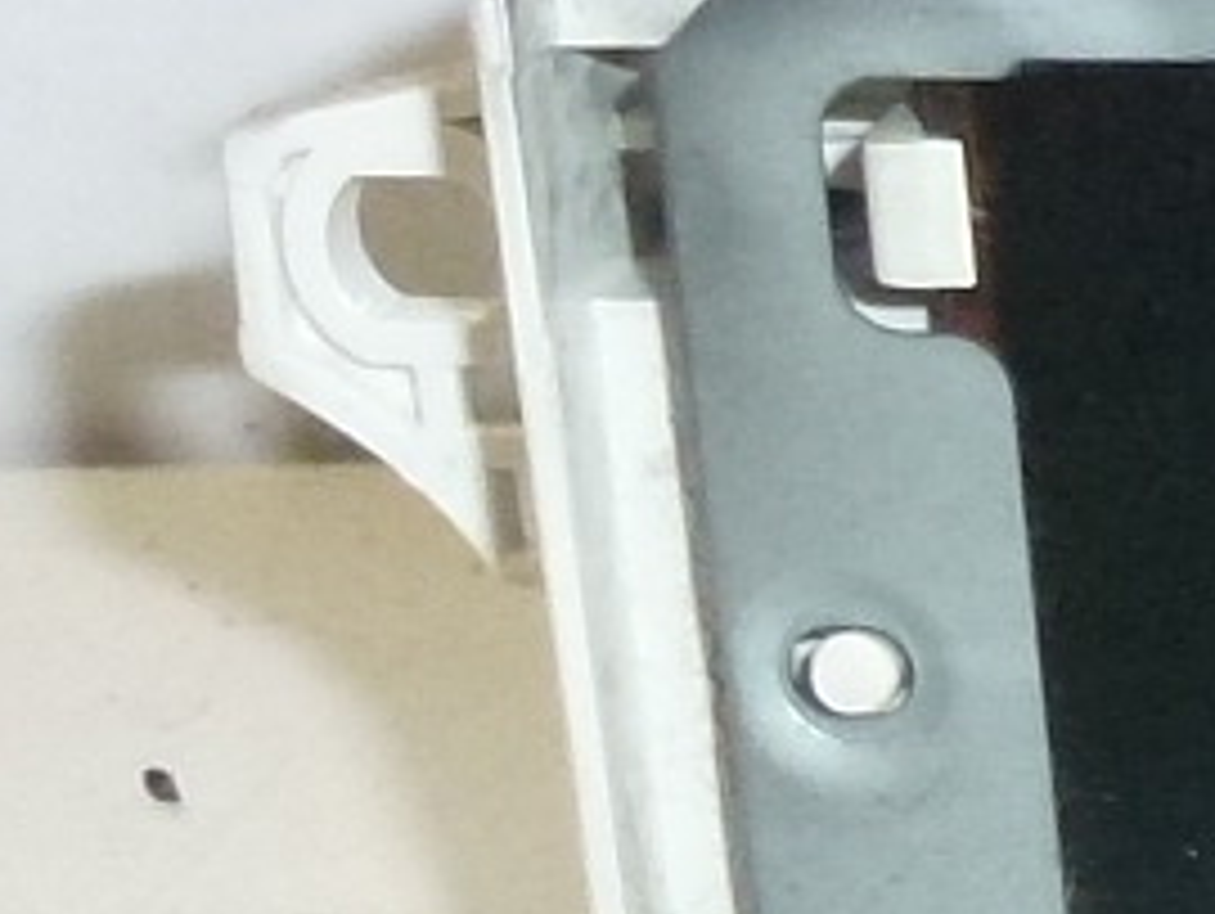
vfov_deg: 8.1
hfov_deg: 9.7
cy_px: 1112
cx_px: 2871
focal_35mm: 182
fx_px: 6394
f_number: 3.3
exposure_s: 1/400
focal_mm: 4.3
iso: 400
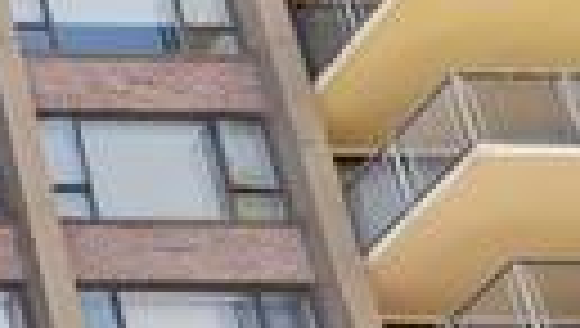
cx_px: -917
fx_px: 1571
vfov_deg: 9.3
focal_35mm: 102
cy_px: 1011
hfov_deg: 13.3
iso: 100
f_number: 11
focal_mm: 14
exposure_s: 1/25
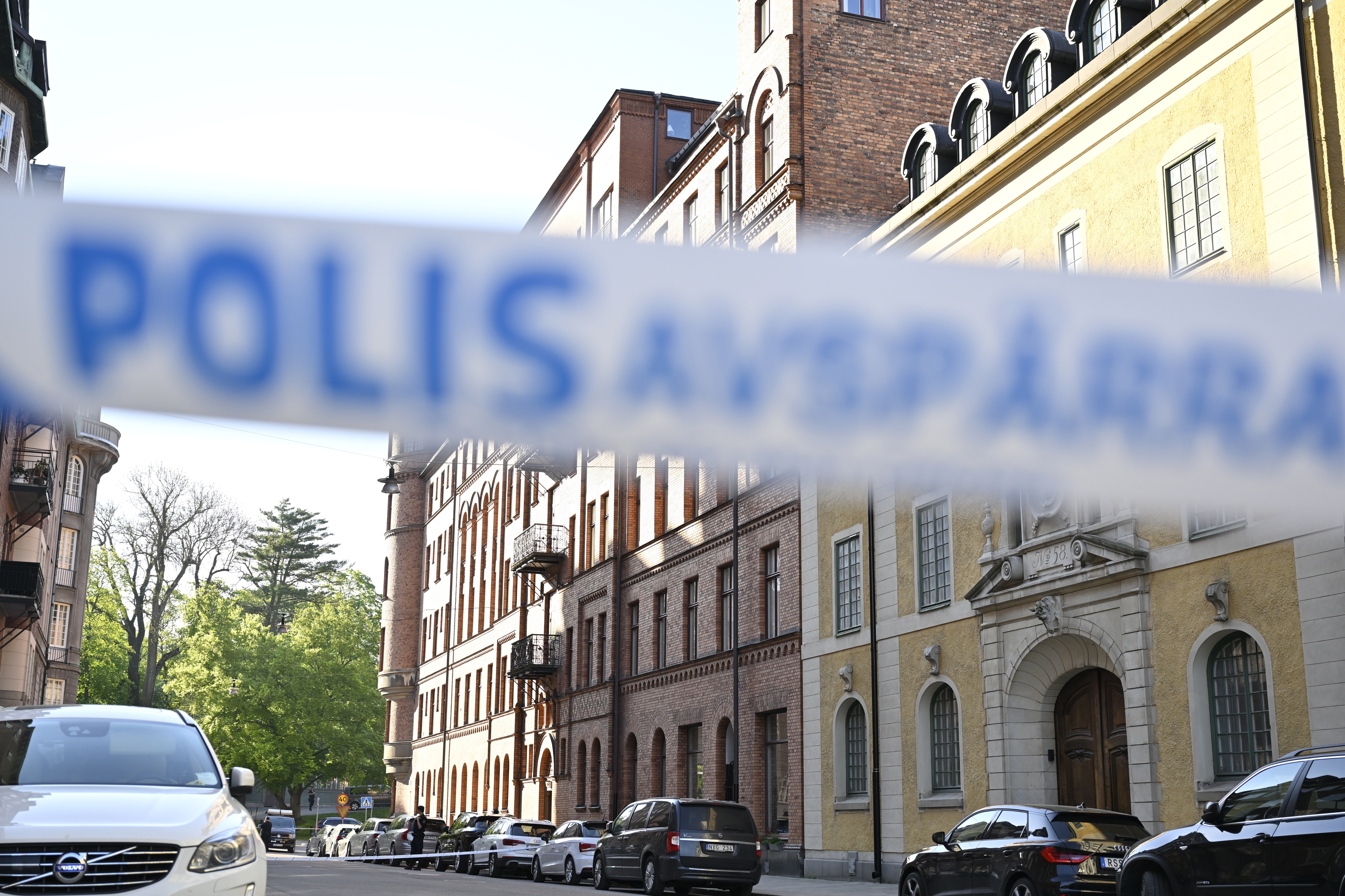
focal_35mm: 41
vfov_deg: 32.6
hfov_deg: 47.4
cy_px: 448
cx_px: 672
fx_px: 1532
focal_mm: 41
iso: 320
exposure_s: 1/800
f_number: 3.5
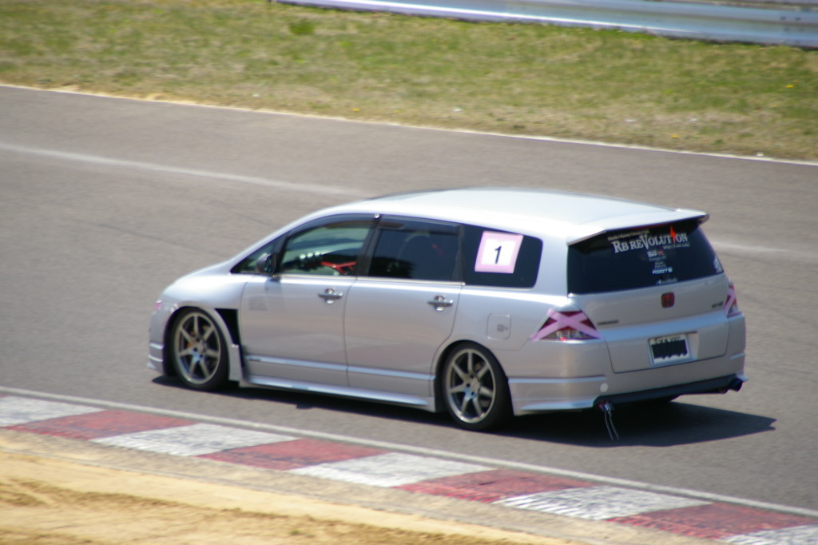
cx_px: 409
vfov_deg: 3.7
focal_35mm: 375
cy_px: 272
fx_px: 8518
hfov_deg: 5.5
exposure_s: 1/350
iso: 200
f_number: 8
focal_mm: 250
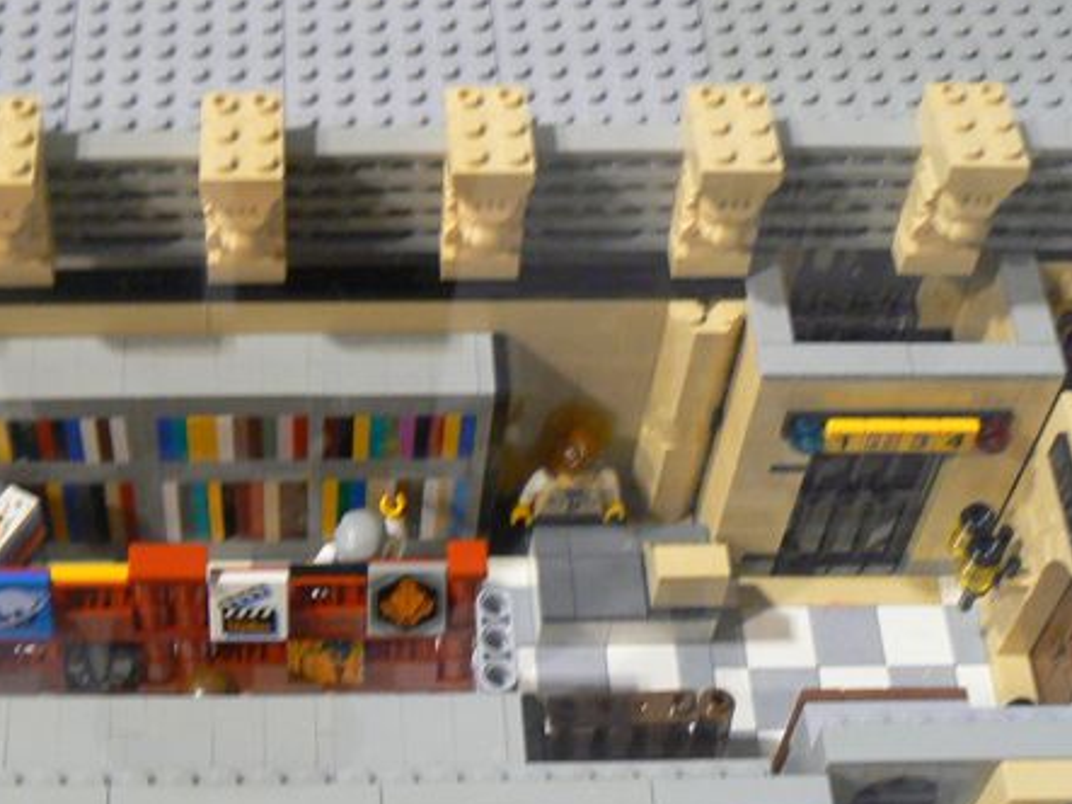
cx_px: 264
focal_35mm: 65
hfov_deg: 29.3
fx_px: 2012
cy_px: 499
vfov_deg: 22.5
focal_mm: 6
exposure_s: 1/20
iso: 200
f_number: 2.8
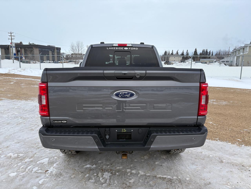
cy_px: 94
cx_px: 126
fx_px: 189
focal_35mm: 26
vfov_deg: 53.1
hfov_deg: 67.3
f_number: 1.6
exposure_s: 1/830
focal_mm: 5.96
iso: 50
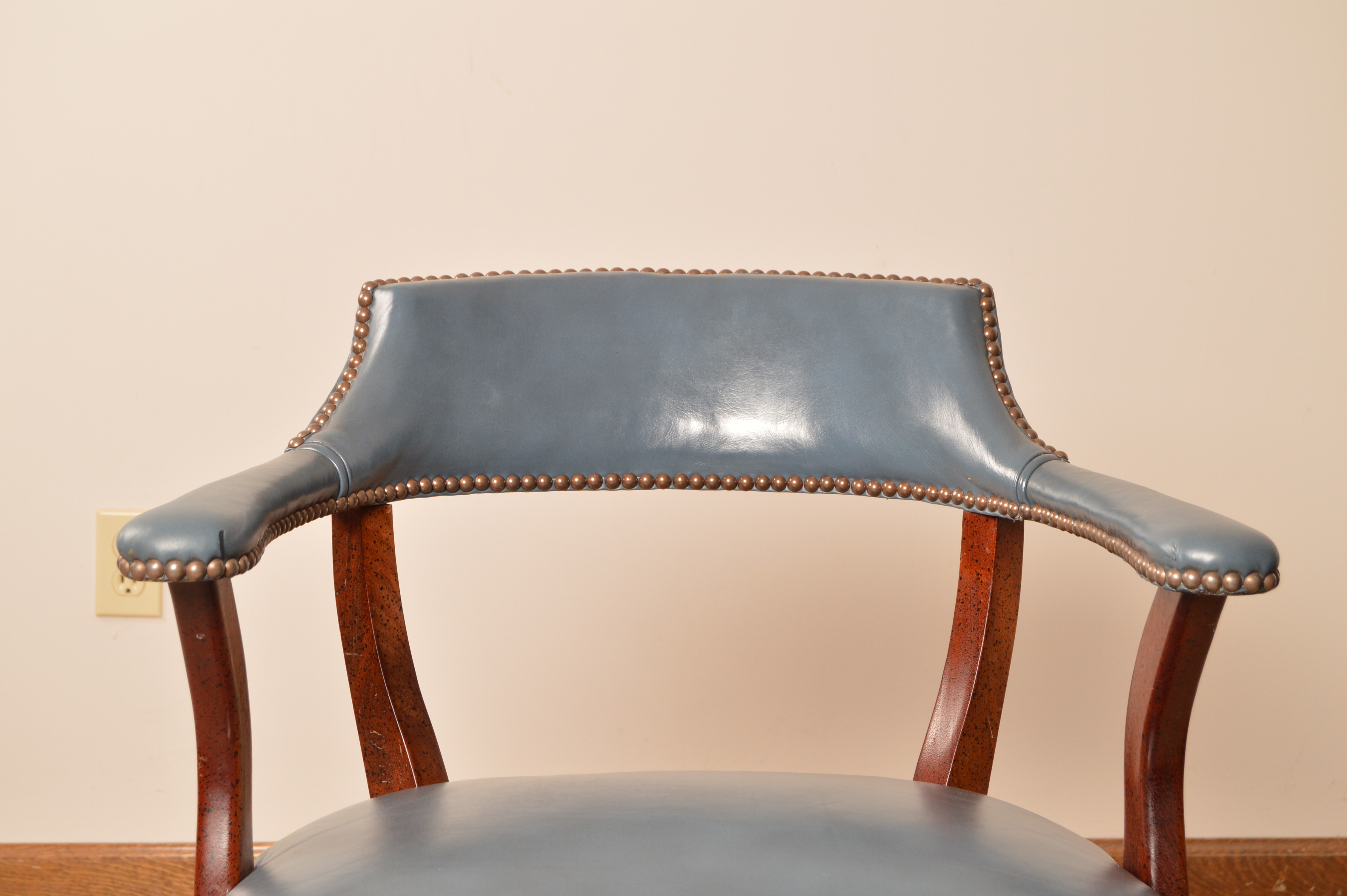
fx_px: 2692
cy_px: 448
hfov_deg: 28.1
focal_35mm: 72
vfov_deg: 18.9
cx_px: 674
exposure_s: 1/125
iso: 200
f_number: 8
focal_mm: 48
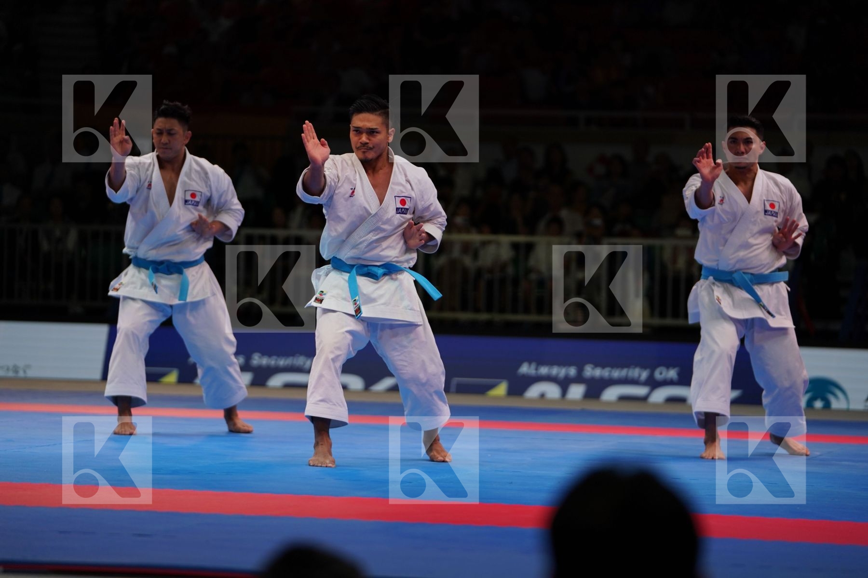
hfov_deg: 15.5
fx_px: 3182
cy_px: 289
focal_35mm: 132
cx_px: 434
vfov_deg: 10.4
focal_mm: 132
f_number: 2.8
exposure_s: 1/1000
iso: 500
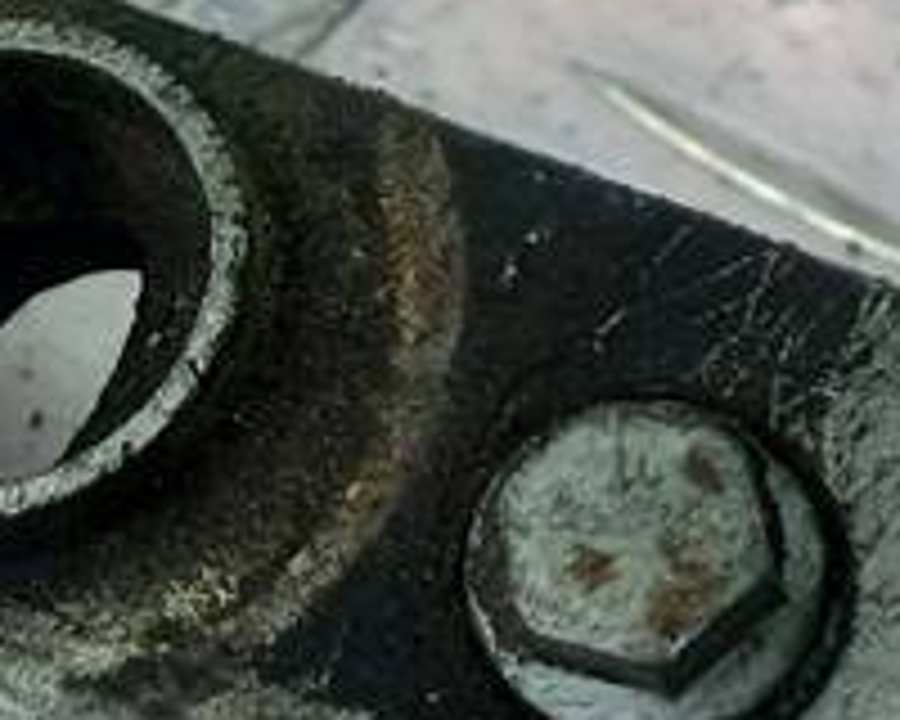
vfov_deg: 12.3
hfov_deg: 15.2
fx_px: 3330
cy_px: 148
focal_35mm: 125
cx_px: 54
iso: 40
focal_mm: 4.6
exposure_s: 1/100
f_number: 1.8
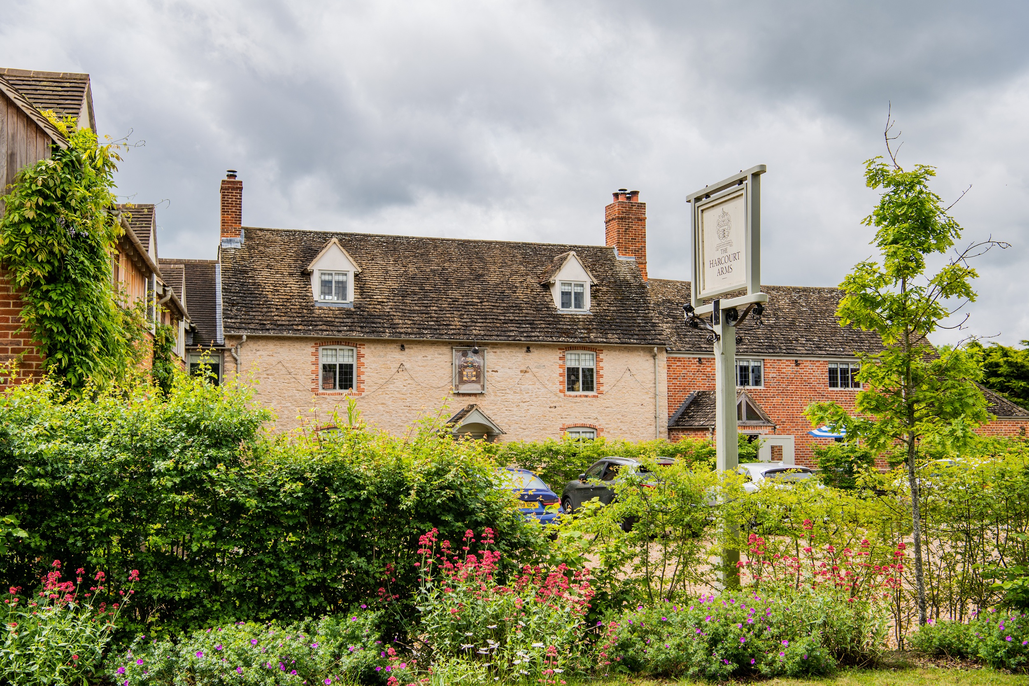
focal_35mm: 40
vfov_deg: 33.4
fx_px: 1143
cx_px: 514
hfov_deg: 48.5
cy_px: 343
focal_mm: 40
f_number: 6.3
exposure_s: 1/320
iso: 80
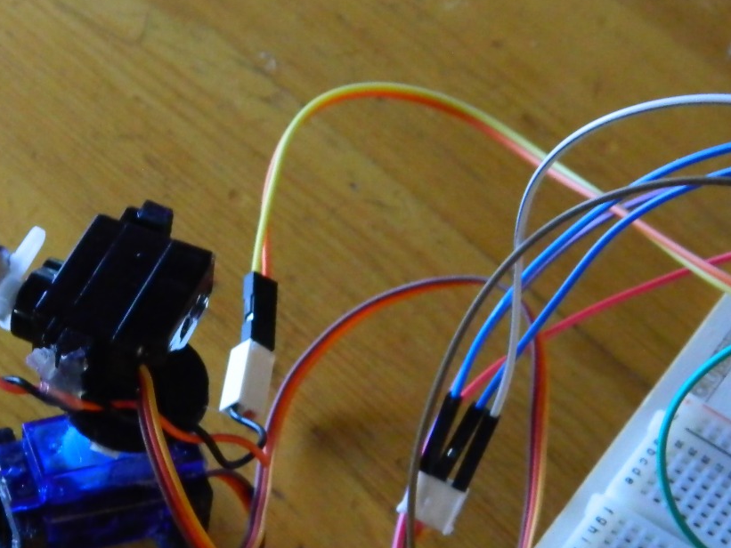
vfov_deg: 14.8
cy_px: 389
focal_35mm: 100
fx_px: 2112
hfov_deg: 19.4
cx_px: 119
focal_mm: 10.2
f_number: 3.8
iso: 200
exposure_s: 1/8
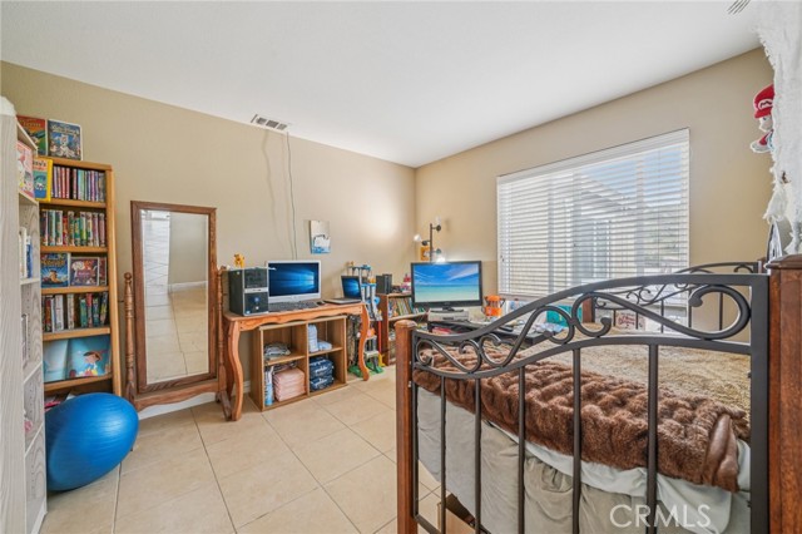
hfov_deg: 108.4
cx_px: 401
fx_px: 289
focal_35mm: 13
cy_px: 267
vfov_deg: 85.4
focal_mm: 13
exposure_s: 1/6
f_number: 10
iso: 400
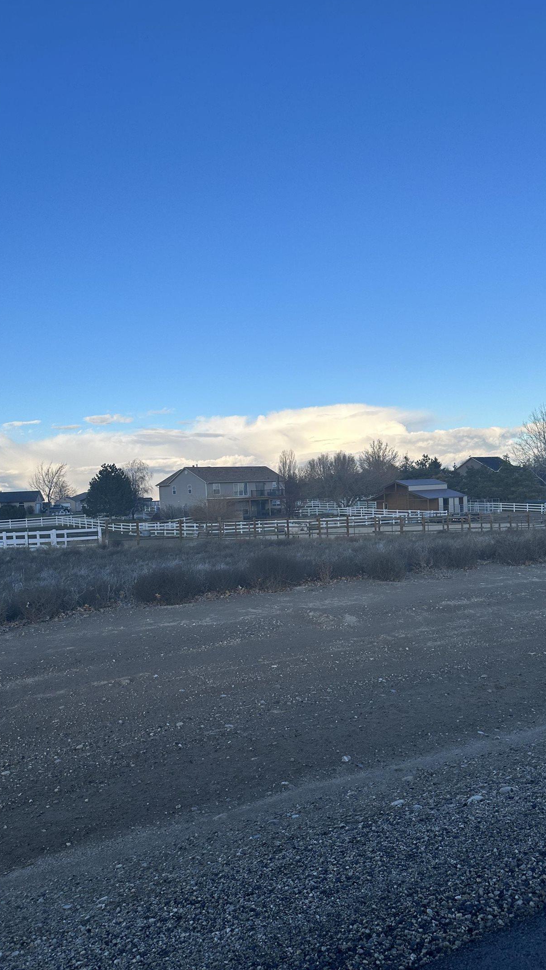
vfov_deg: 67.9
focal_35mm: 28
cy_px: 516
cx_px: 275
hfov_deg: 41.5
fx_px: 721
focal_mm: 6.86
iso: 80
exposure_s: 1/2155
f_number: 1.78
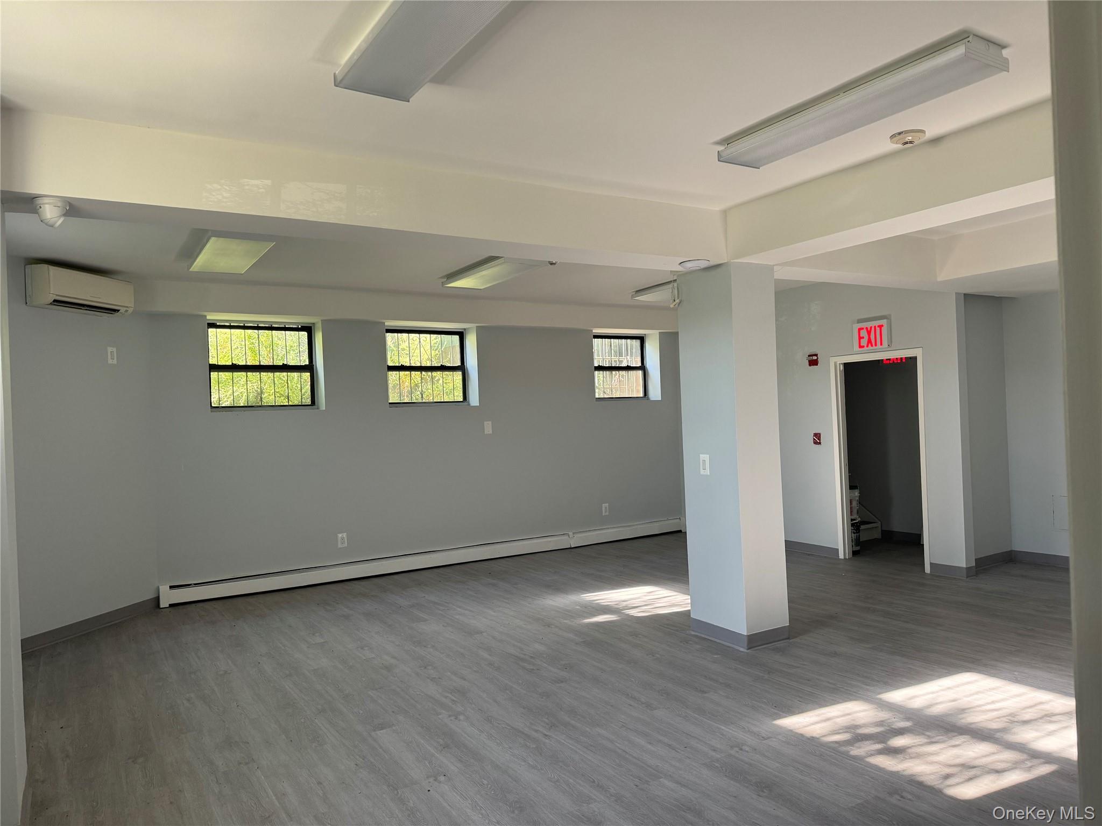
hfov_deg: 71.6
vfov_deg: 56.8
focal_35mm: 24
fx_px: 764
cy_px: 413
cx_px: 551
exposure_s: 1/121
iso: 160
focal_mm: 6.86
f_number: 1.78
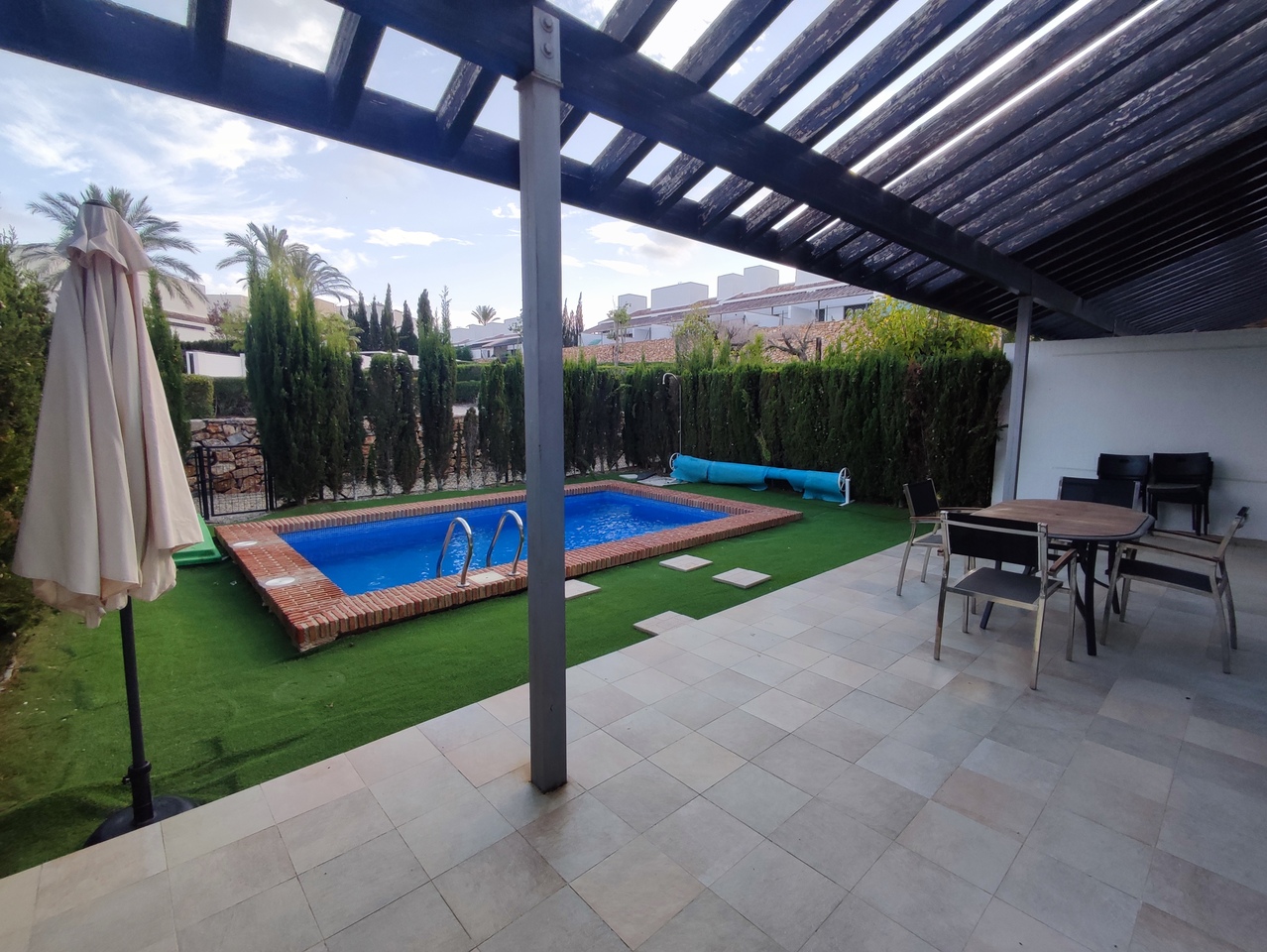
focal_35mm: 16
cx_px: 634
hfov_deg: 94.5
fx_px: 586
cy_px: 476
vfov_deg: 78.2
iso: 50
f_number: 2.2
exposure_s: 1/513
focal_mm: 1.65
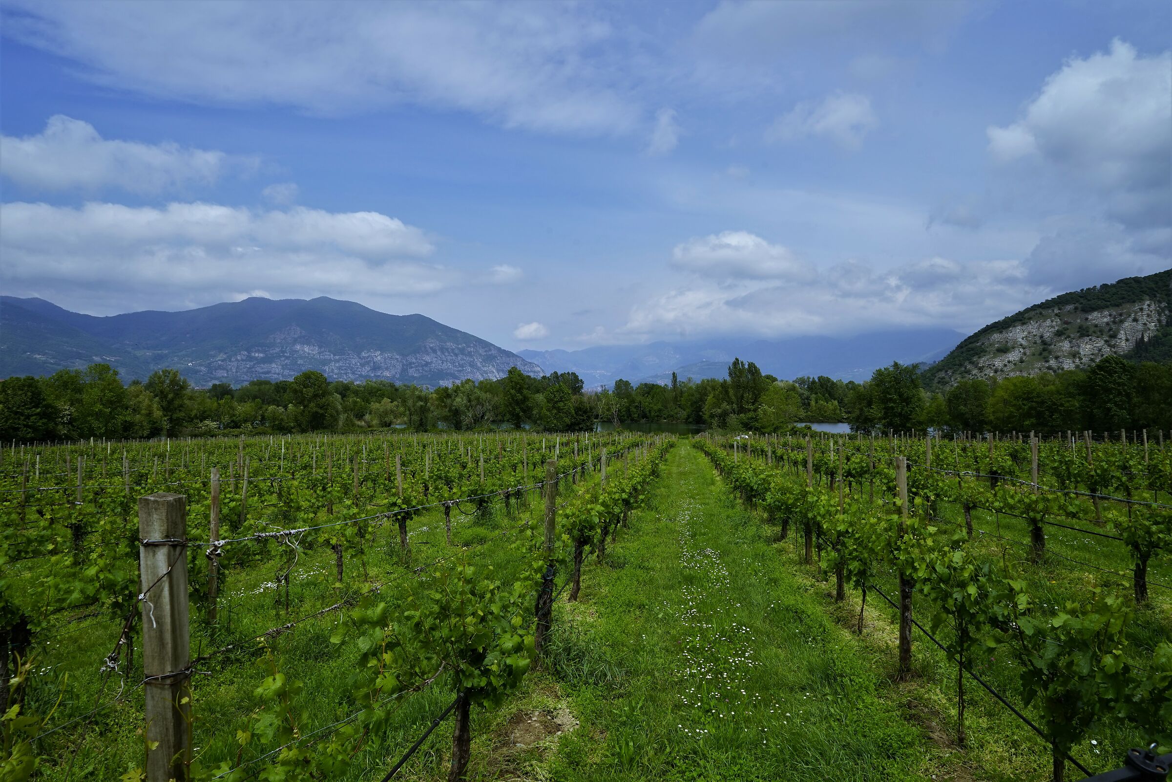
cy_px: 391
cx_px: 586
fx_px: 781
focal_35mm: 24
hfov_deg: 73.7
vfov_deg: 53.1
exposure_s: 1/100
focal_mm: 24
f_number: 16
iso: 100
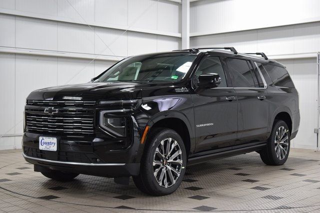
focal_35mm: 54
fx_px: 480
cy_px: 106
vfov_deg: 25.1
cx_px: 160
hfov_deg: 36.9
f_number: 5.6
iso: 1600
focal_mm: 36
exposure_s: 1/60
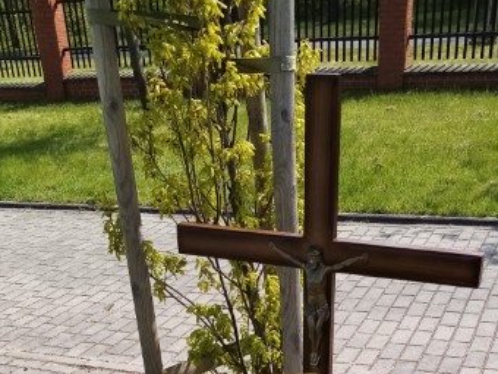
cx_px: 253
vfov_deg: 26.0
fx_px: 705
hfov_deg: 38.9
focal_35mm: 49
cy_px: 465
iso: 104
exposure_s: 1/891
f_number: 1.8
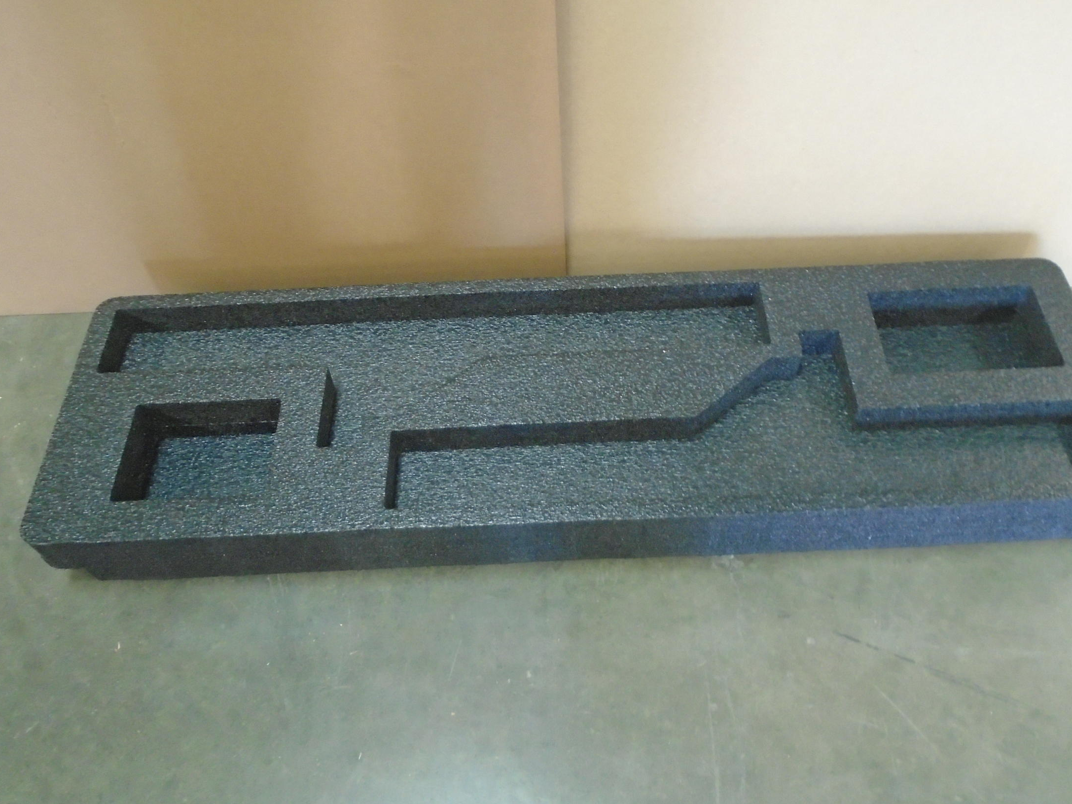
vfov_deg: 45.4
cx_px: 578
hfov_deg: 58.3
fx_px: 960
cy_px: 381
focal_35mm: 31
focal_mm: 4.6
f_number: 3.2
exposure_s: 1/13
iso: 400
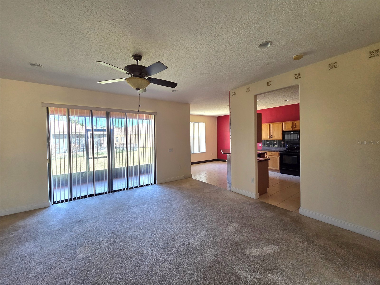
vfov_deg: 89.9
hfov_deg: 106.2
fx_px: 143
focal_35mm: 13
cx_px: 190
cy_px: 142
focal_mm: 2.2
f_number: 2.2
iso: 200
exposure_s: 1/60.2
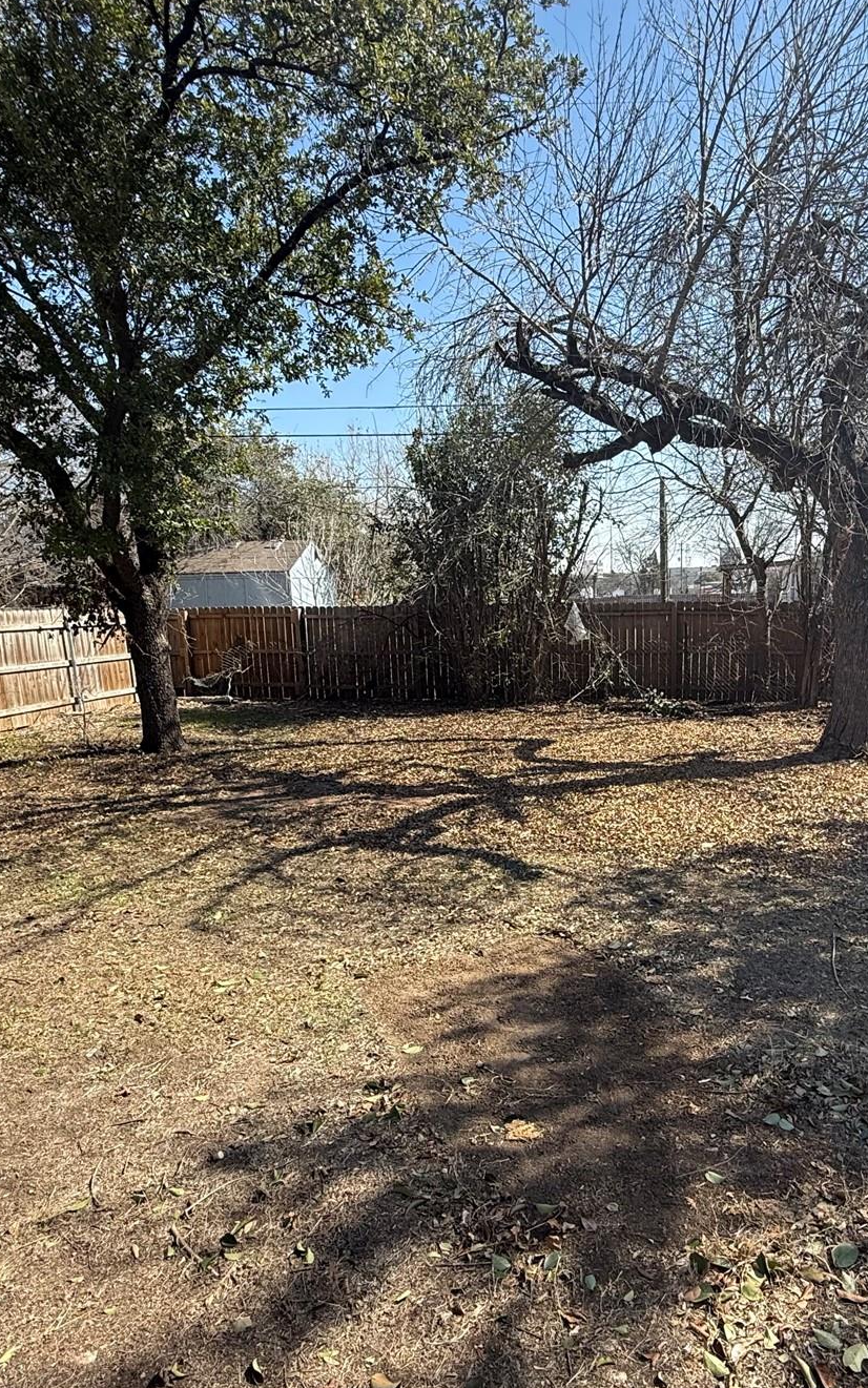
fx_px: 870
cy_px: 726
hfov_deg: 52.0
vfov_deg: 77.1
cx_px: 578
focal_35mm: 23
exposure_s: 1/734
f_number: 2.2
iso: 50
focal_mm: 2.22
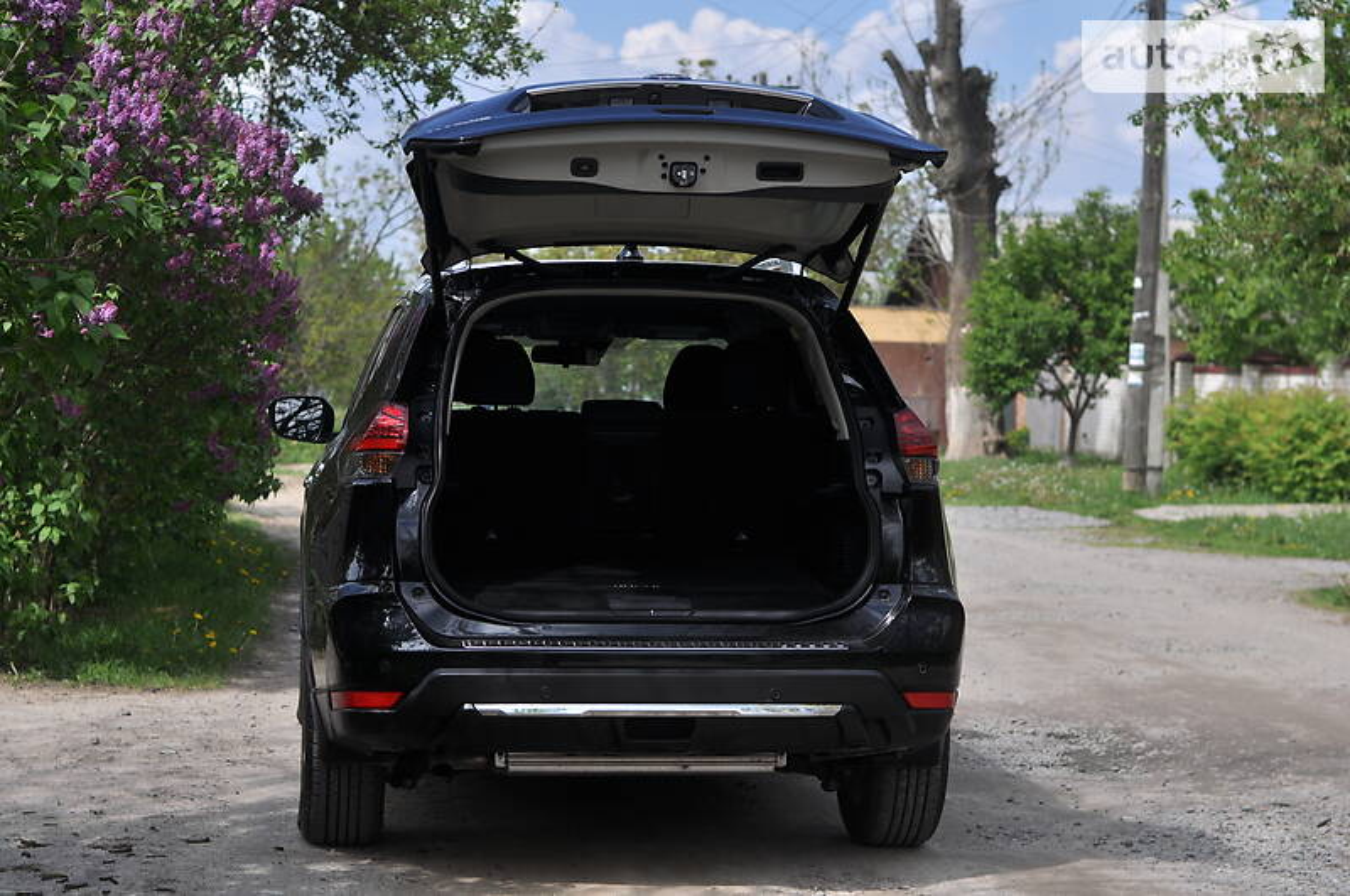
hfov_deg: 27.0
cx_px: 675
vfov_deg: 18.1
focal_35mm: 75
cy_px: 448
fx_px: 2808
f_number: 3.5
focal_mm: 50
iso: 159
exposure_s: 1/4000
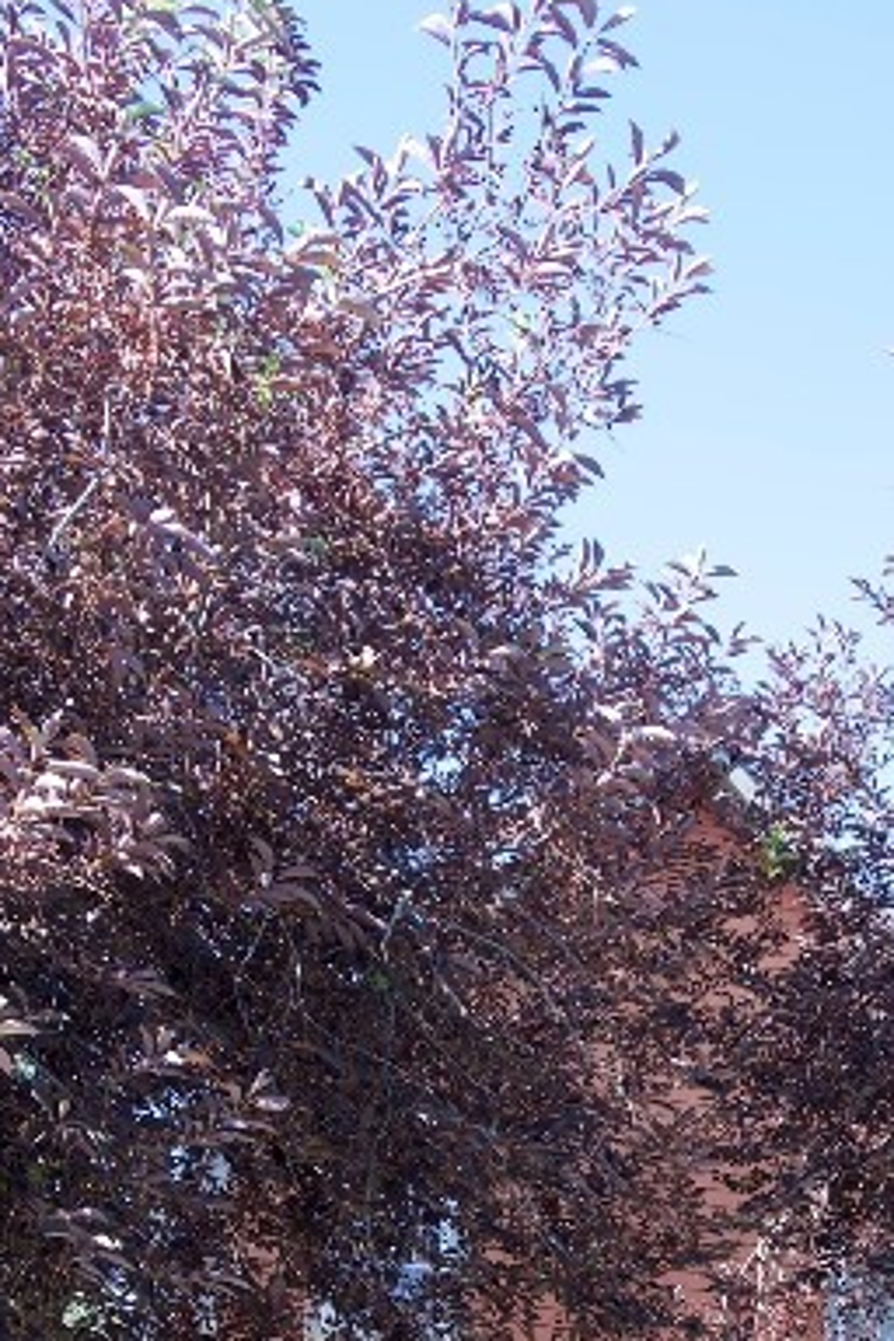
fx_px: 2458
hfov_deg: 20.3
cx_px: 782
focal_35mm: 66
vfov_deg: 29.0
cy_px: 1264
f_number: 5.6
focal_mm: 22.5
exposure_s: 1/125
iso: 200
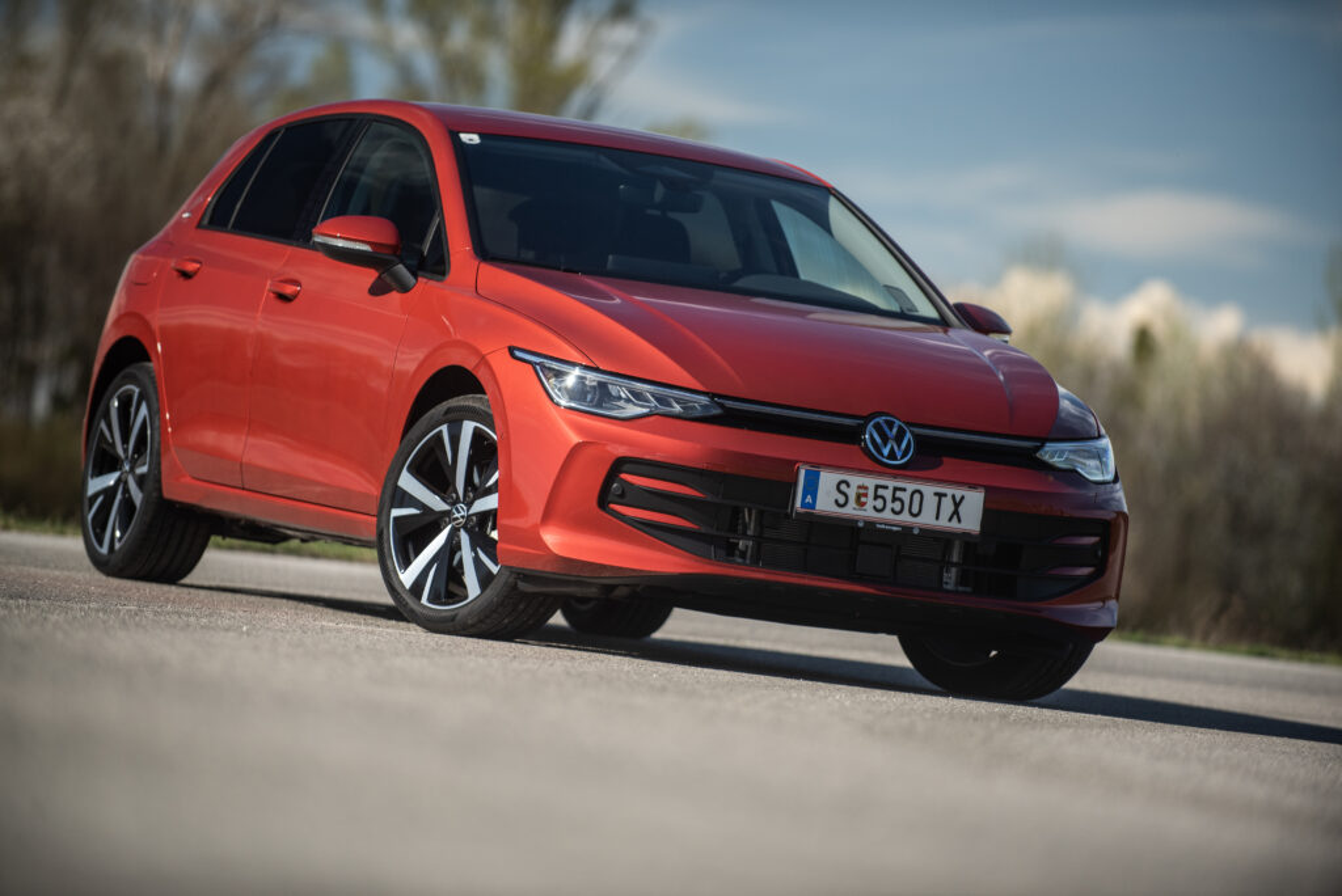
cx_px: 671
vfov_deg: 7.2
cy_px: 448
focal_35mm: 190
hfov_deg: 10.8
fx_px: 7086
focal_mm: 190
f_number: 2.8
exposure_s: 1/2000
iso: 200
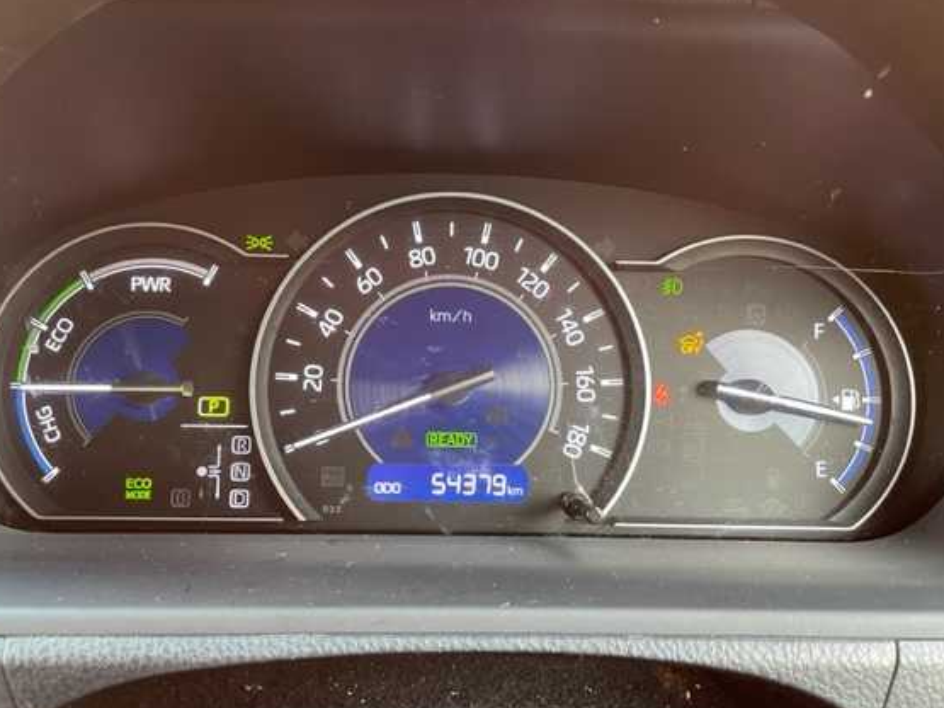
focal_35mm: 30
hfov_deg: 59.9
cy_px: 371
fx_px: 818
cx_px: 439
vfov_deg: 46.8
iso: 250
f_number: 1.6
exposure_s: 1/60
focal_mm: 4.2
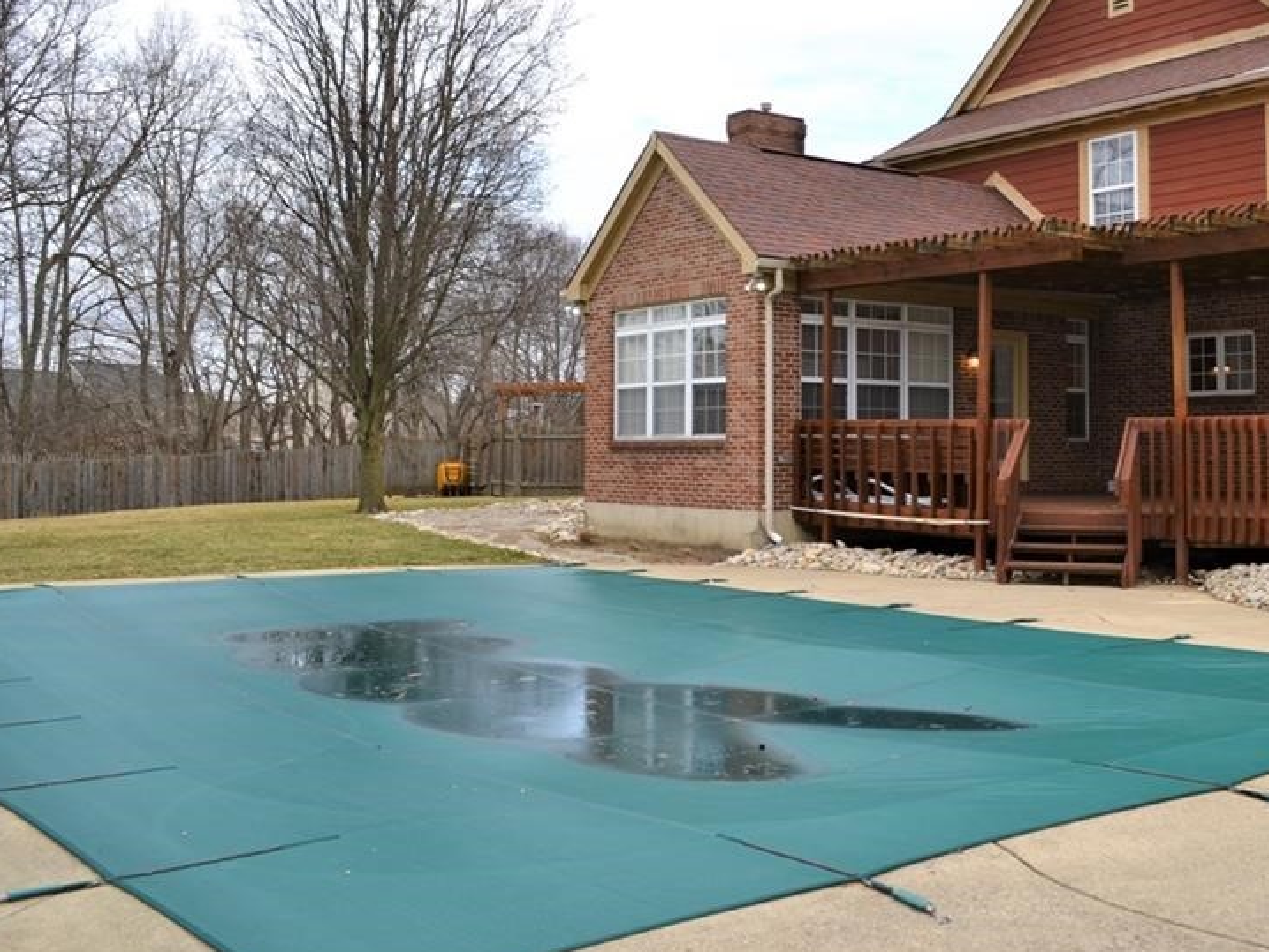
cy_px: 387
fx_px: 1357
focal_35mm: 37
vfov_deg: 38.5
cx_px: 774
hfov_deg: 49.7
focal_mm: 18
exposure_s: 1/200
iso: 100
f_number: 5.6
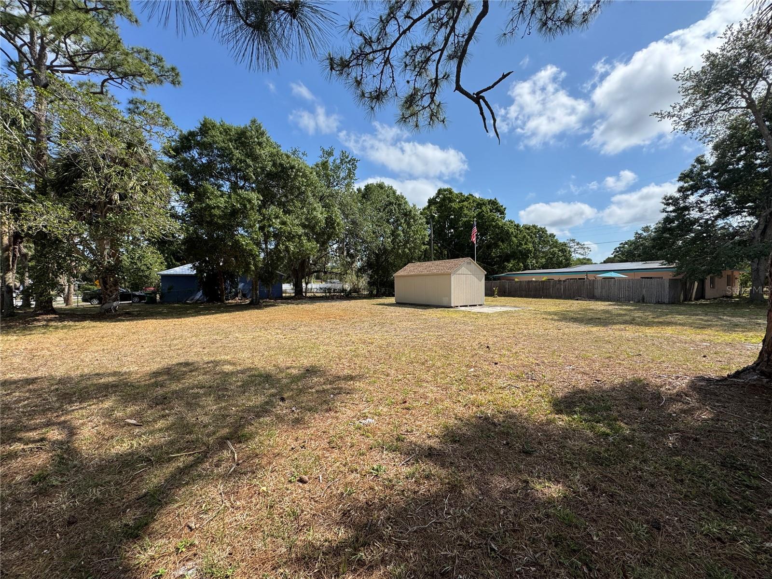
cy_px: 290
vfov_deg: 85.7
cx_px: 386
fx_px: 312
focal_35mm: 14
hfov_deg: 102.1
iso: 50
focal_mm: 2.22
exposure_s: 1/1536
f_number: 2.2
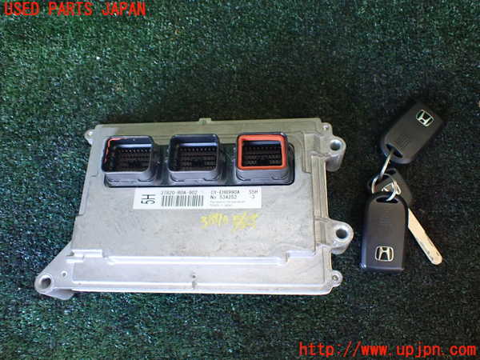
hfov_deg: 60.0
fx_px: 416
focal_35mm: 30
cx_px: 240
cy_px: 180
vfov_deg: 46.8
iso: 800
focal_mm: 5.4
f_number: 2.3
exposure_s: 1/80
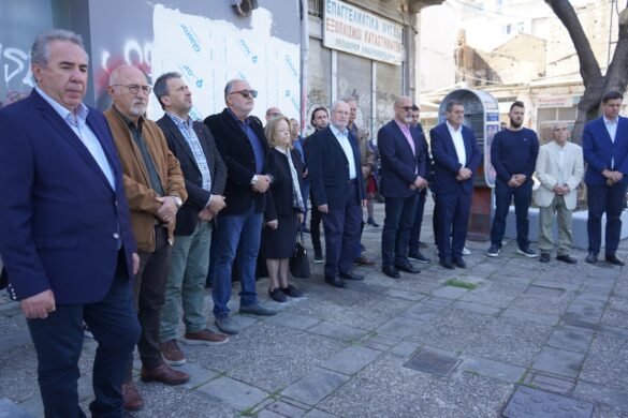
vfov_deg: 46.4
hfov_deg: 65.5
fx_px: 488
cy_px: 209
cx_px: 314
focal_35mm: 28
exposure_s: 1/160
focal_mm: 28
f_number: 4
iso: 125
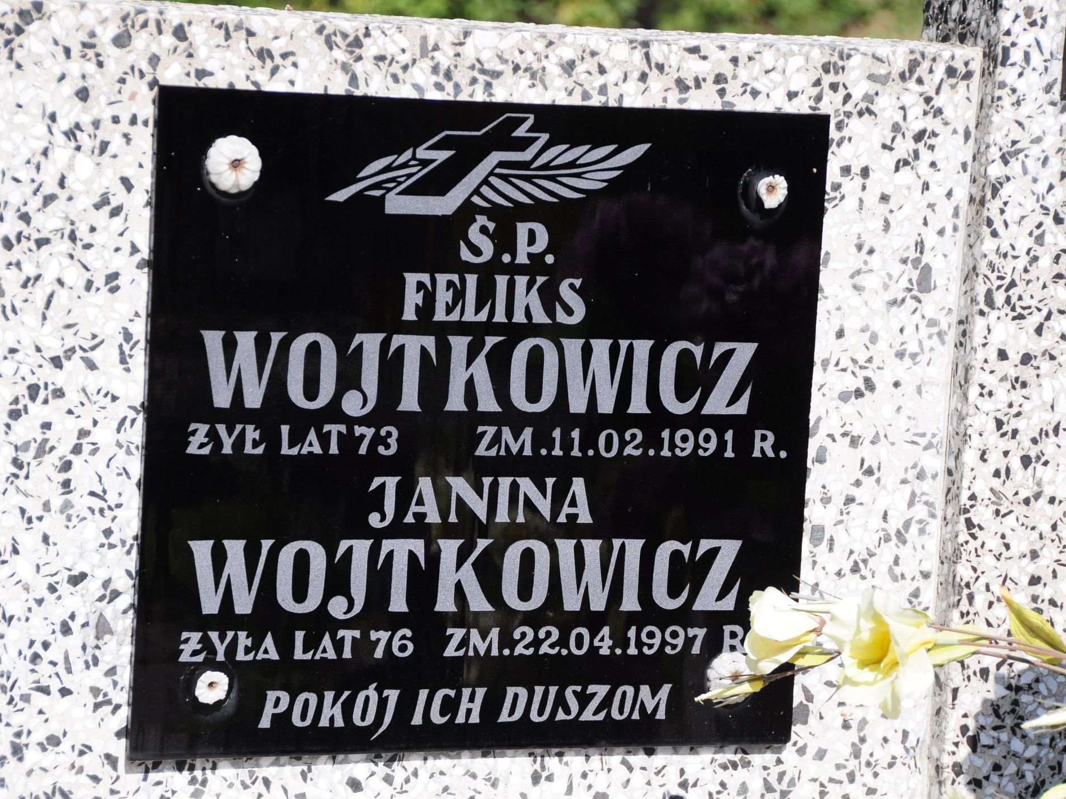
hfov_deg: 13.4
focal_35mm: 147
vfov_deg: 10.1
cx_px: 534
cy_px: 399
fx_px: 4527
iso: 400
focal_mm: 90
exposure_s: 1/1000
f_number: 7.1
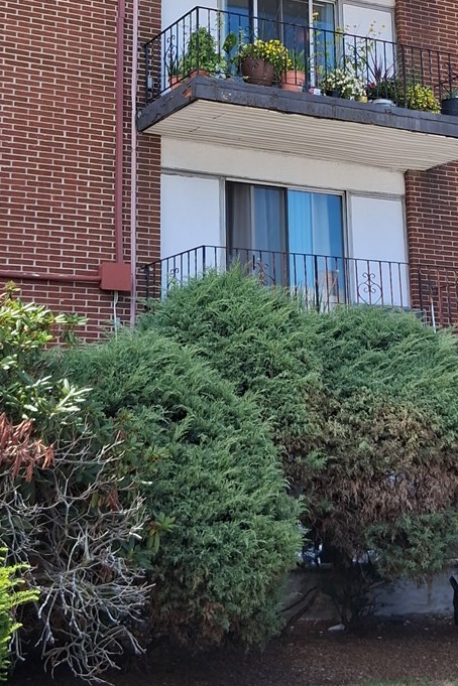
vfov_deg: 32.0
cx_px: 187
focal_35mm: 61
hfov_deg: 22.2
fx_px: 1164
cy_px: 142
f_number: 1.8
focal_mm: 3.98
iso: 25
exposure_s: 1/328
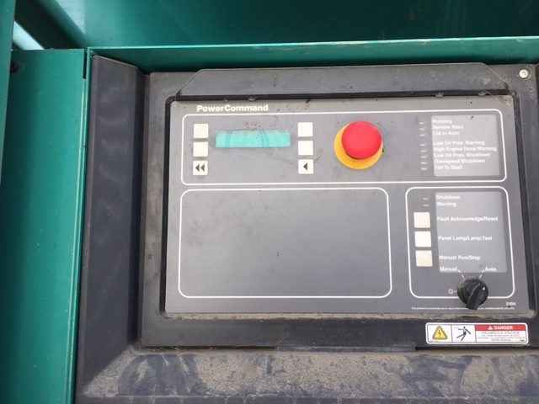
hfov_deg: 61.7
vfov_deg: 48.2
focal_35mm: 29
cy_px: 202
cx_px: 270
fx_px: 452
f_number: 2.2
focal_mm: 4.15
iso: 25
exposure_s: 1/336
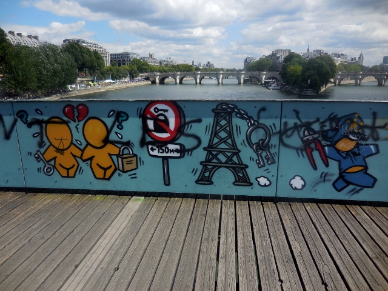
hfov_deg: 69.4
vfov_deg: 54.9
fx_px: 280
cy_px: 146
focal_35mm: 25
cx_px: 194
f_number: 3.3
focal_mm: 4.5
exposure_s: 1/1600
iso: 125
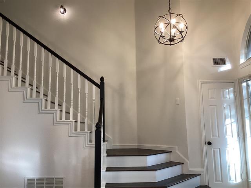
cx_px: 126
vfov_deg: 45.4
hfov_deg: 58.4
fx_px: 225
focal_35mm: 31
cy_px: 94
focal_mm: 3.3
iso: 125
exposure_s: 1/60
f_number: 2.4
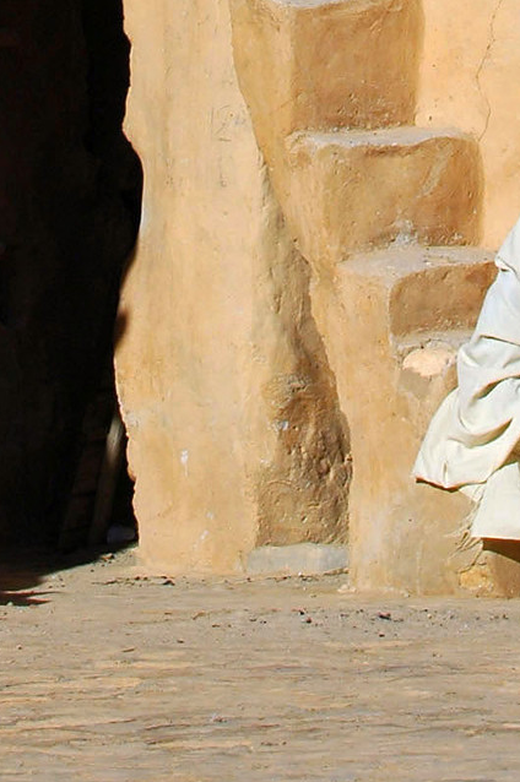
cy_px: -634
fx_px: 8598
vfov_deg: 5.1
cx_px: 291
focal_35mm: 396
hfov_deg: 3.5
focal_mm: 70
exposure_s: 1/400
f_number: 13
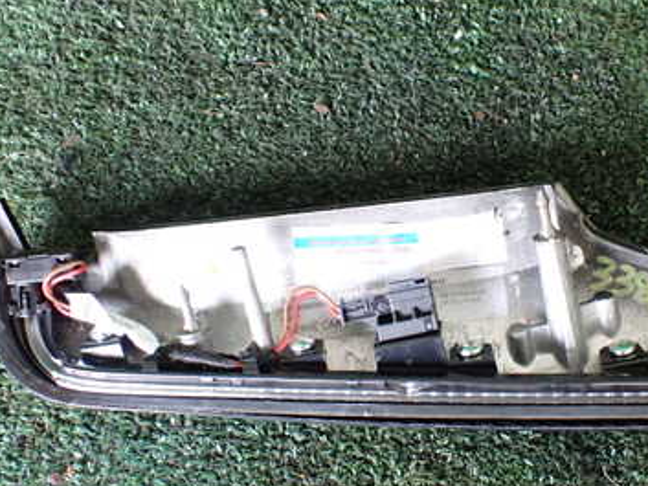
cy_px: 260
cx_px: 455
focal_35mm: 51
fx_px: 955
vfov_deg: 28.6
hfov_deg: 36.9
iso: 800
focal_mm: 5.4
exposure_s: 1/80
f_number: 2.3
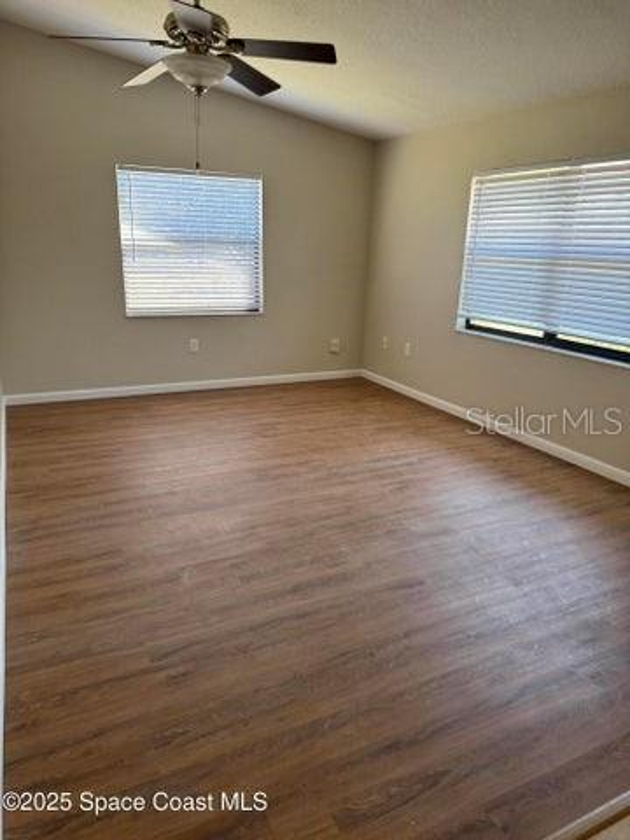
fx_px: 582
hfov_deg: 56.8
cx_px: 315
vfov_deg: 71.6
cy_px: 420
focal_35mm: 24
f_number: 1.78
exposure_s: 1/121
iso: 160
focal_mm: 6.76
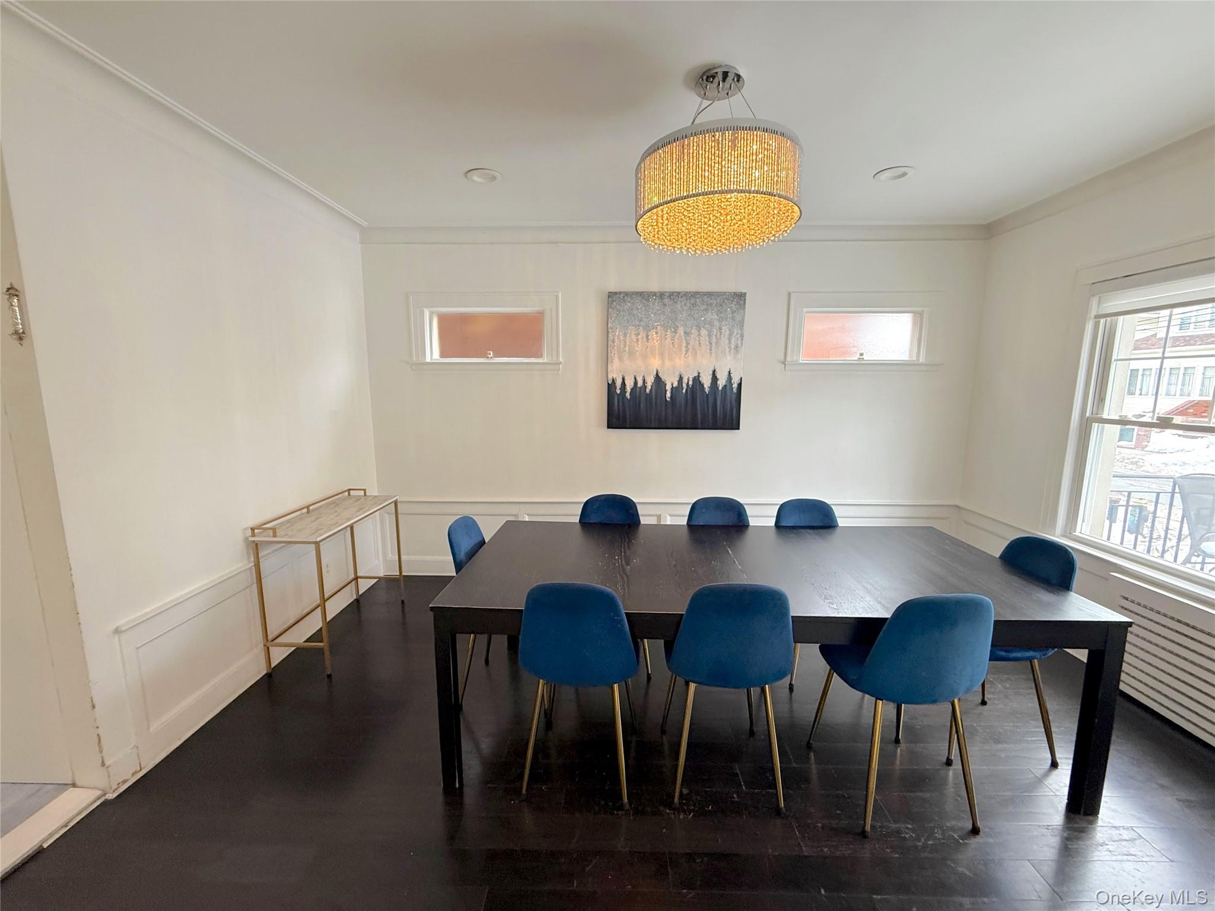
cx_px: 608
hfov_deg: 102.1
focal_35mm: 14
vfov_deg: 85.7
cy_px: 456
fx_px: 491
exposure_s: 1/60
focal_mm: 2.22
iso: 200
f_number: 2.2
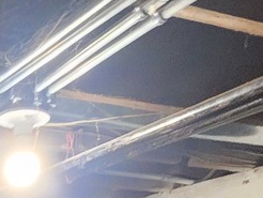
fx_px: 578
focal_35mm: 76
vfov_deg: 12.6
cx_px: -66
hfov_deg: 23.1
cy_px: 531
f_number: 2.2
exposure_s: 1/30
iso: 640
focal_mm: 2.2
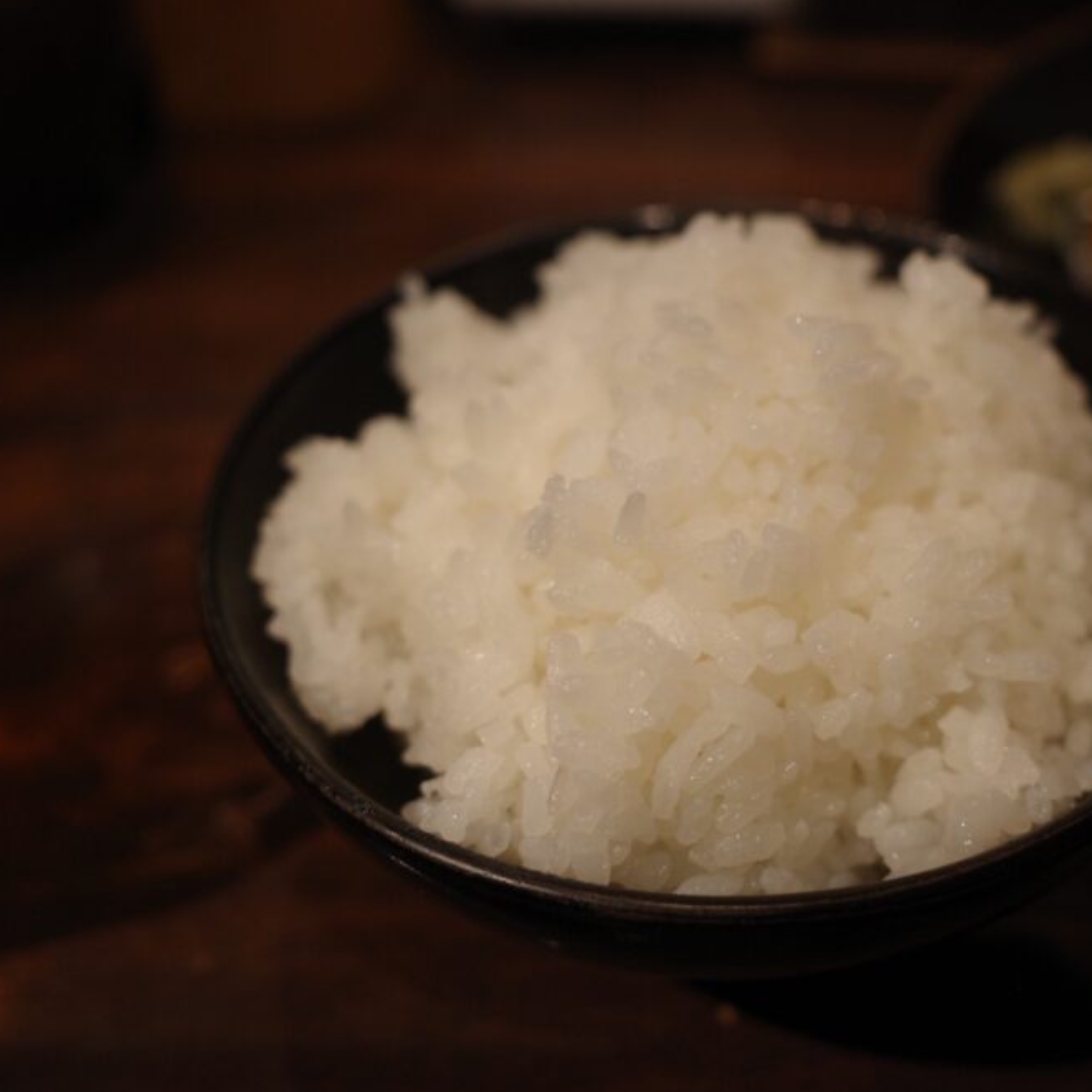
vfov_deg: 46.0
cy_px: 544
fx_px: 1285
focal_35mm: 36
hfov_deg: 45.2
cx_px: 750
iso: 500
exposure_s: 1/30
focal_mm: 18.3
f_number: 2.8
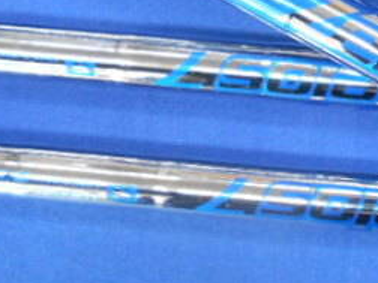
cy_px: 16
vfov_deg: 21.6
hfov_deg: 27.0
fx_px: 721
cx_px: 412
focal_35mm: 66
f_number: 3.2
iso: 320
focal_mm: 4.6
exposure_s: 1/30
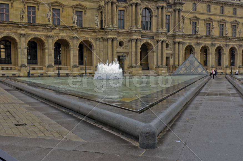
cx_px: 122
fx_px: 283
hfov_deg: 46.5
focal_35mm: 42
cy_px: 80
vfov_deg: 31.7
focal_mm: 28
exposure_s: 1/15
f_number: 19
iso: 250
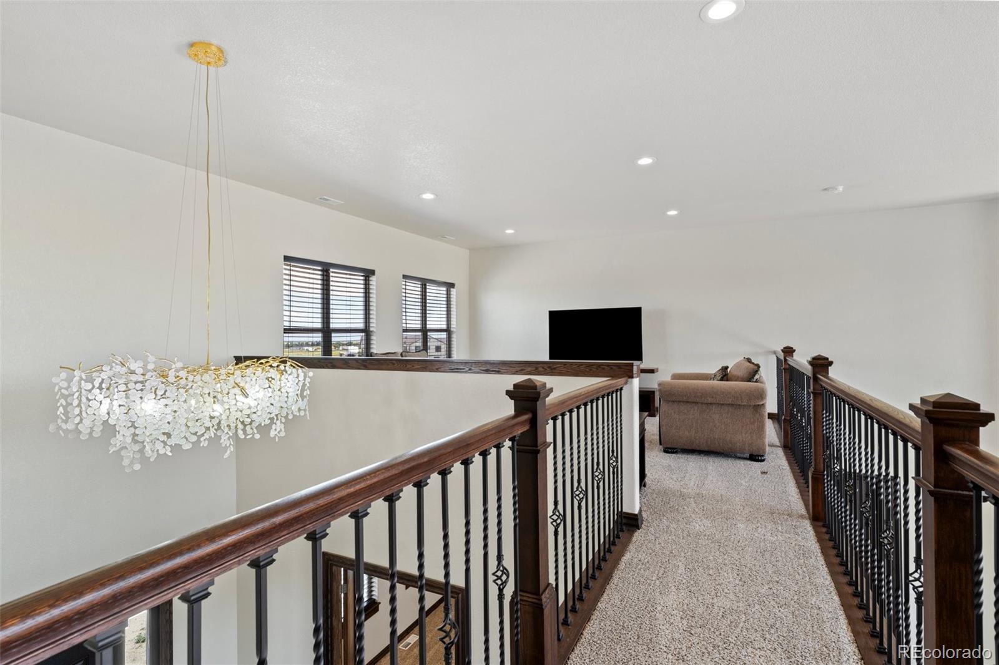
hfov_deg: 90.0
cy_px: 332
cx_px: 500
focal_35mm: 18
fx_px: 499
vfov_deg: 67.4
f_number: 9
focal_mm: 18
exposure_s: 1/5
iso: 200
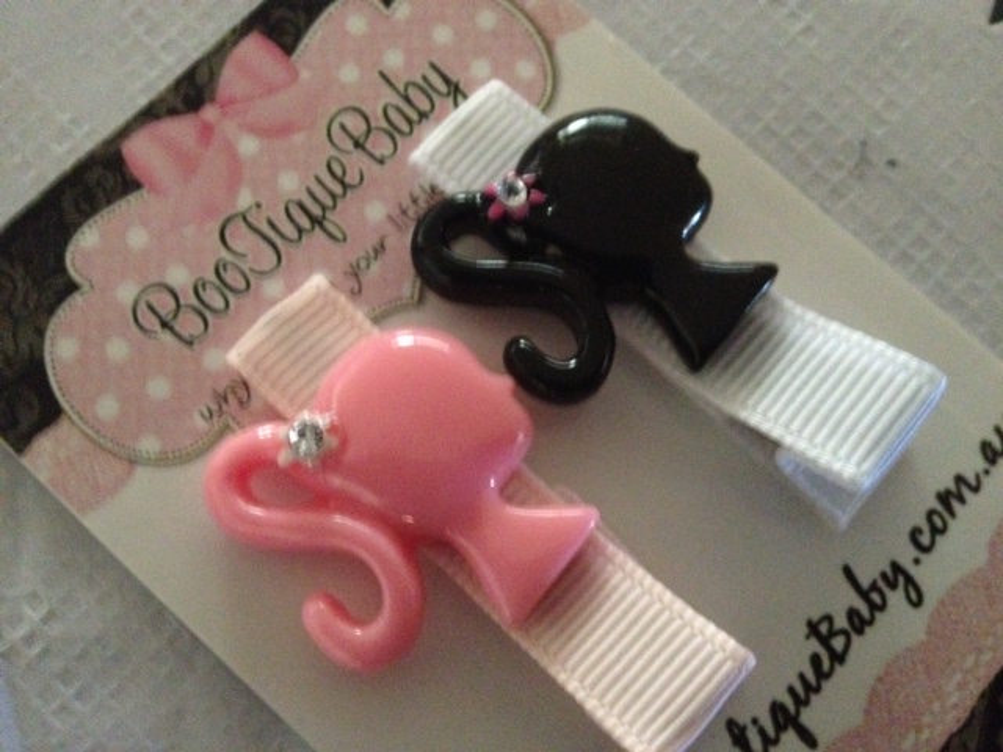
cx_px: 502
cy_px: 376
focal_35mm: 35
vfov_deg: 40.7
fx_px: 1014
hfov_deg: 52.6
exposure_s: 1/15
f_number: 2.4
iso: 800
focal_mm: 4.28
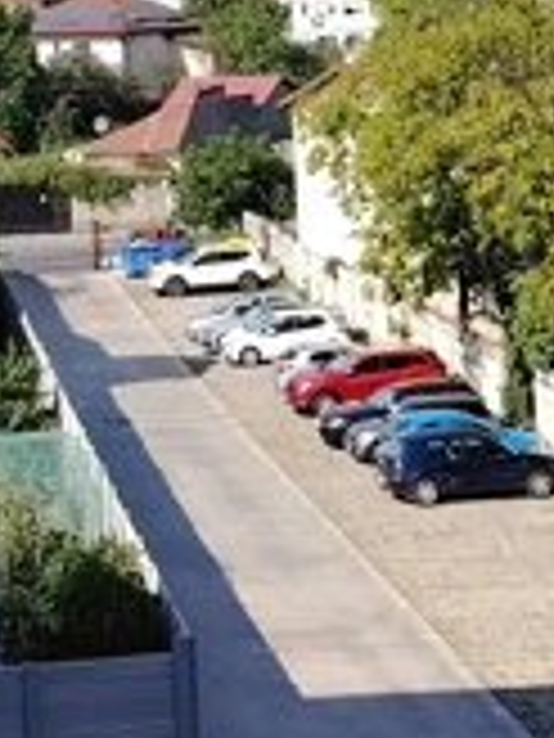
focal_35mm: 117
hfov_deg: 12.5
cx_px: 14
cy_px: -108
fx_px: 2497
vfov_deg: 16.3
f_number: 1.75
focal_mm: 5.25
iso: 100
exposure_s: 1/662
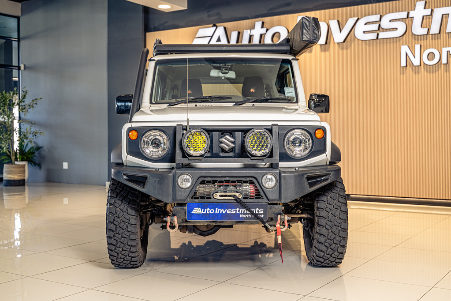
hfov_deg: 42.7
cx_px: 226
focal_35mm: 46
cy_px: 150
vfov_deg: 29.2
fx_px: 576
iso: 640
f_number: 4
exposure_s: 1/125
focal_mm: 46
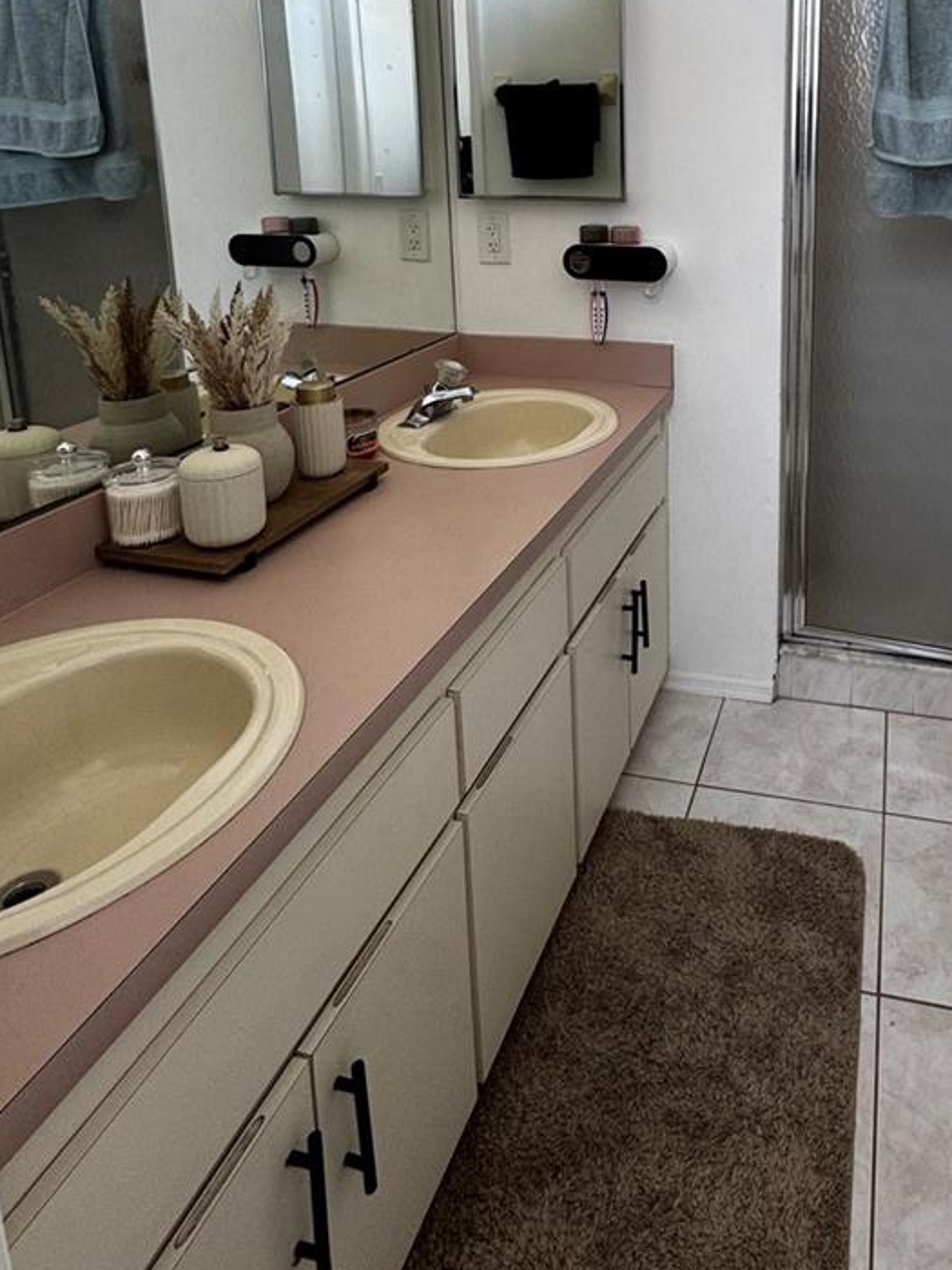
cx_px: 713
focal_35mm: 24
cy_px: 308
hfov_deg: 54.2
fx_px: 880
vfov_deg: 66.8
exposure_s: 1/99
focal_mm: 2.22
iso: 100
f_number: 2.2
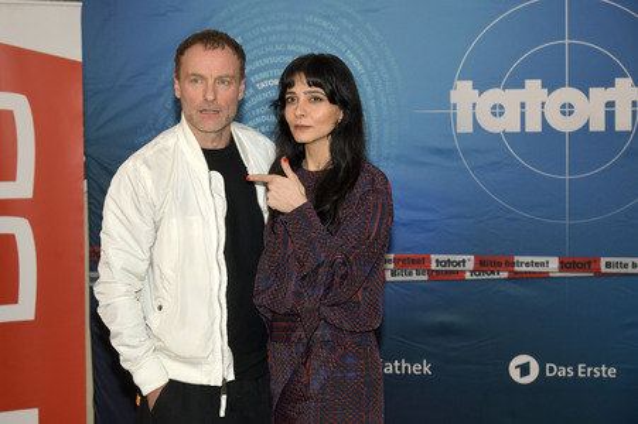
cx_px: 319
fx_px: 1151
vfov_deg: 20.9
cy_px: 212
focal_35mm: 65
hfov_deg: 31.0
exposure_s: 1/200
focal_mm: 65
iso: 640
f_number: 5.6
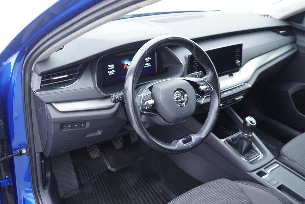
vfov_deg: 36.9
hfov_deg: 53.1
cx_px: 152
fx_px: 305
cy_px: 102
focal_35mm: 36
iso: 400
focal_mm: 24
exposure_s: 1/40
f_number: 2.8
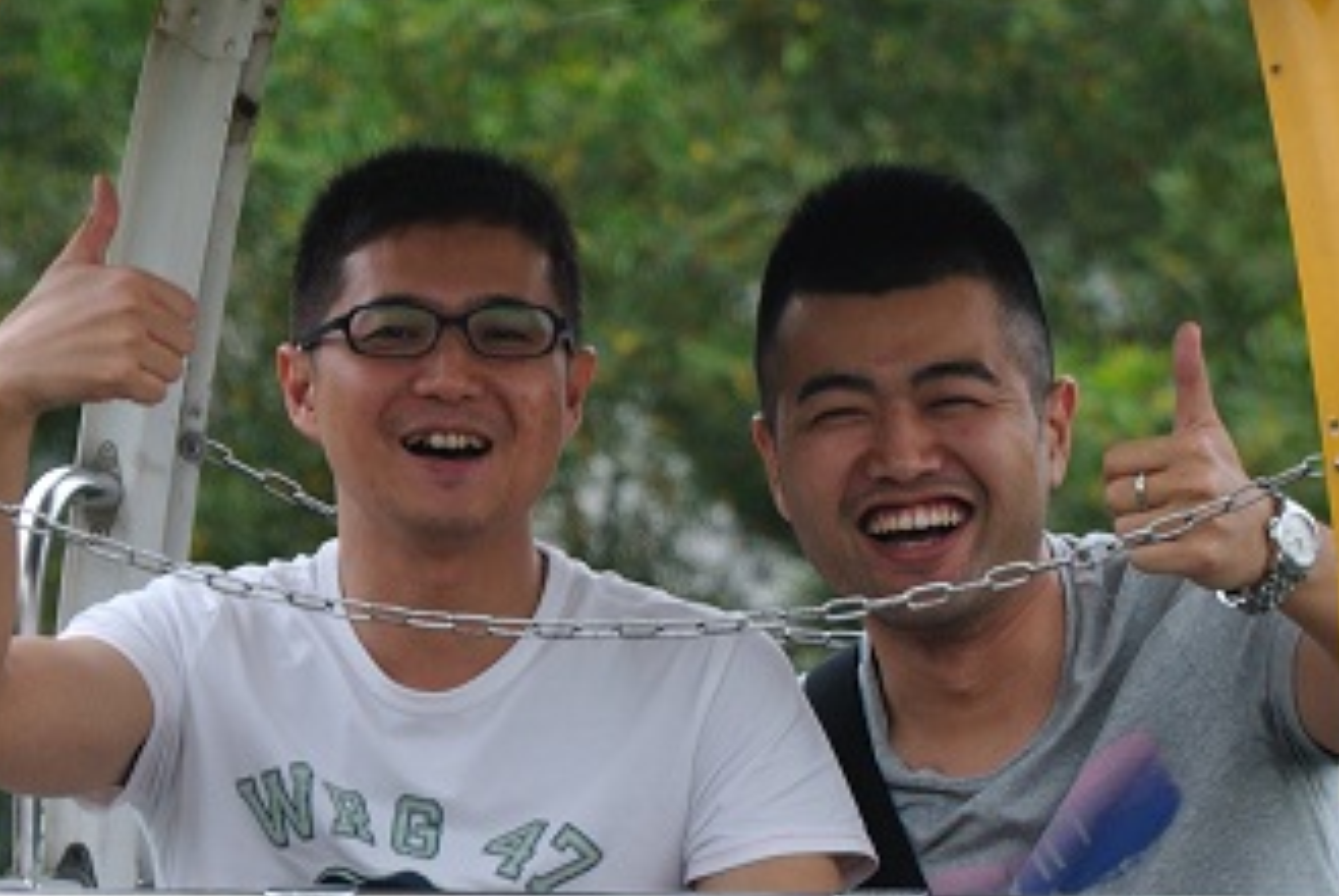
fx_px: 32908
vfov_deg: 1.6
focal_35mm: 884
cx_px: 352
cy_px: 303
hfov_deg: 2.3
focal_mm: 250
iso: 200
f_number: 8
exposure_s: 1/125
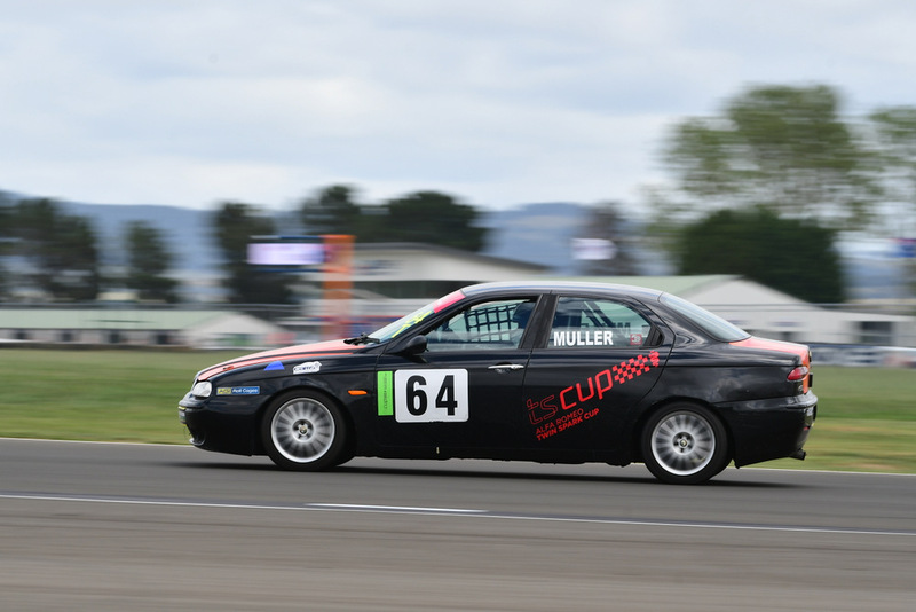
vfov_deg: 4.6
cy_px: 306
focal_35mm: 300
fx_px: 7636
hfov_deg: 6.9
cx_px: 458
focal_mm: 200
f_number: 10
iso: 125
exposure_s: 1/160
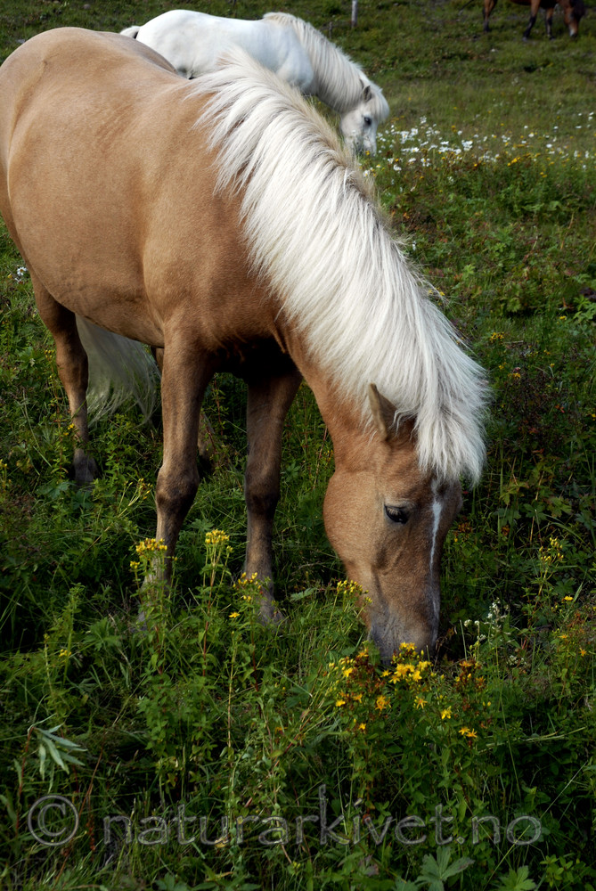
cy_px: 446
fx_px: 1486
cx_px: 298
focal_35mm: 60
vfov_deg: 33.4
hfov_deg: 22.7
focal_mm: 40
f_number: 8
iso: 200
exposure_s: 1/90
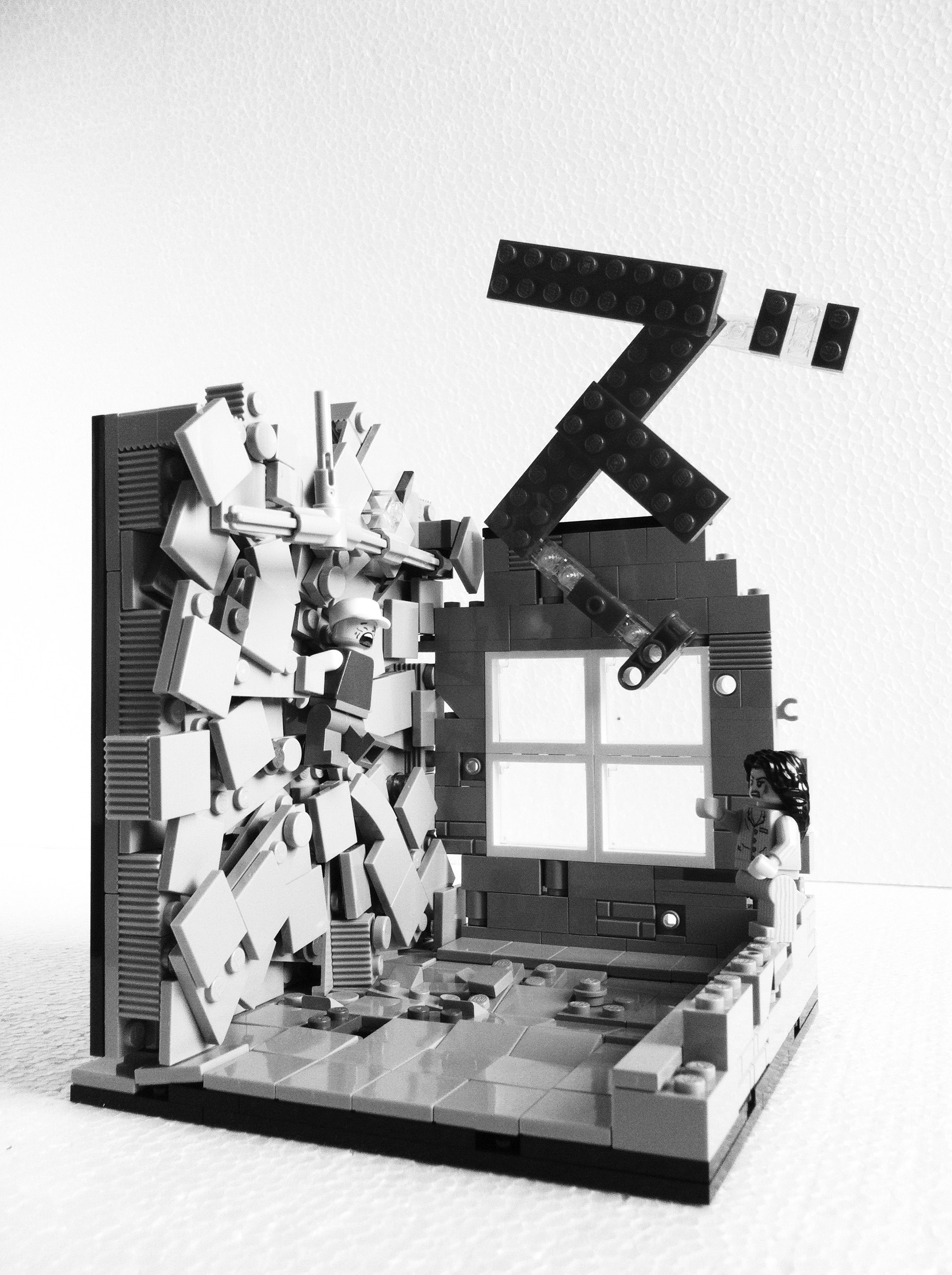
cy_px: 638
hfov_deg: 40.6
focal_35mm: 35
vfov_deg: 52.7
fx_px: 1287
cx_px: 476
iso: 100
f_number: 2.8
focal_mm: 3.85
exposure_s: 1/60
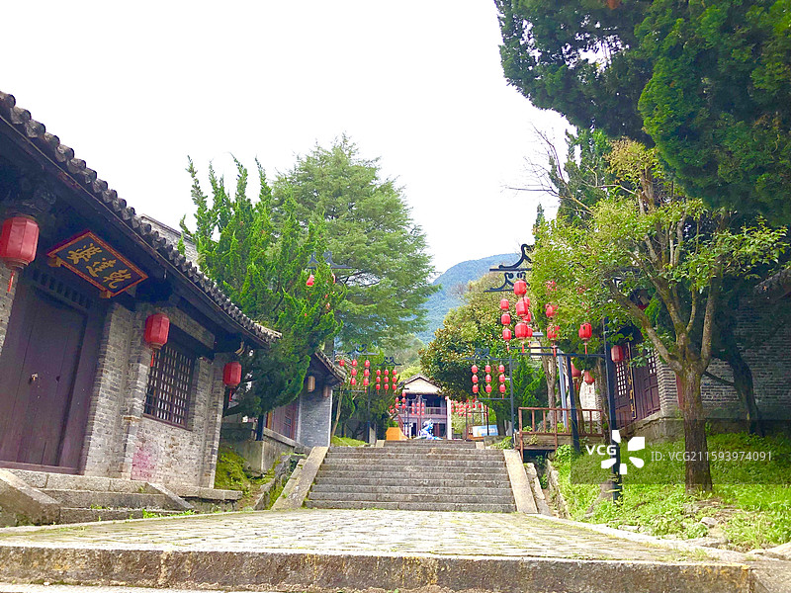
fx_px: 640
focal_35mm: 28
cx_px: 396
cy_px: 296
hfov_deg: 63.4
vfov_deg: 49.7
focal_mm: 3.99
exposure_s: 1/1412
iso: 20
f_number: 1.8
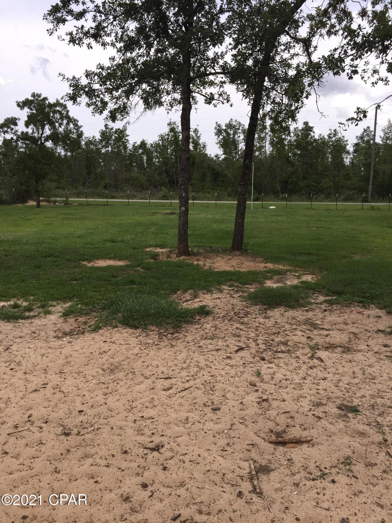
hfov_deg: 48.2
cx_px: 196
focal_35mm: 29
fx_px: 438
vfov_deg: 61.7
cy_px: 262
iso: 50
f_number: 2.2
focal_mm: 4.15
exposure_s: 1/2198
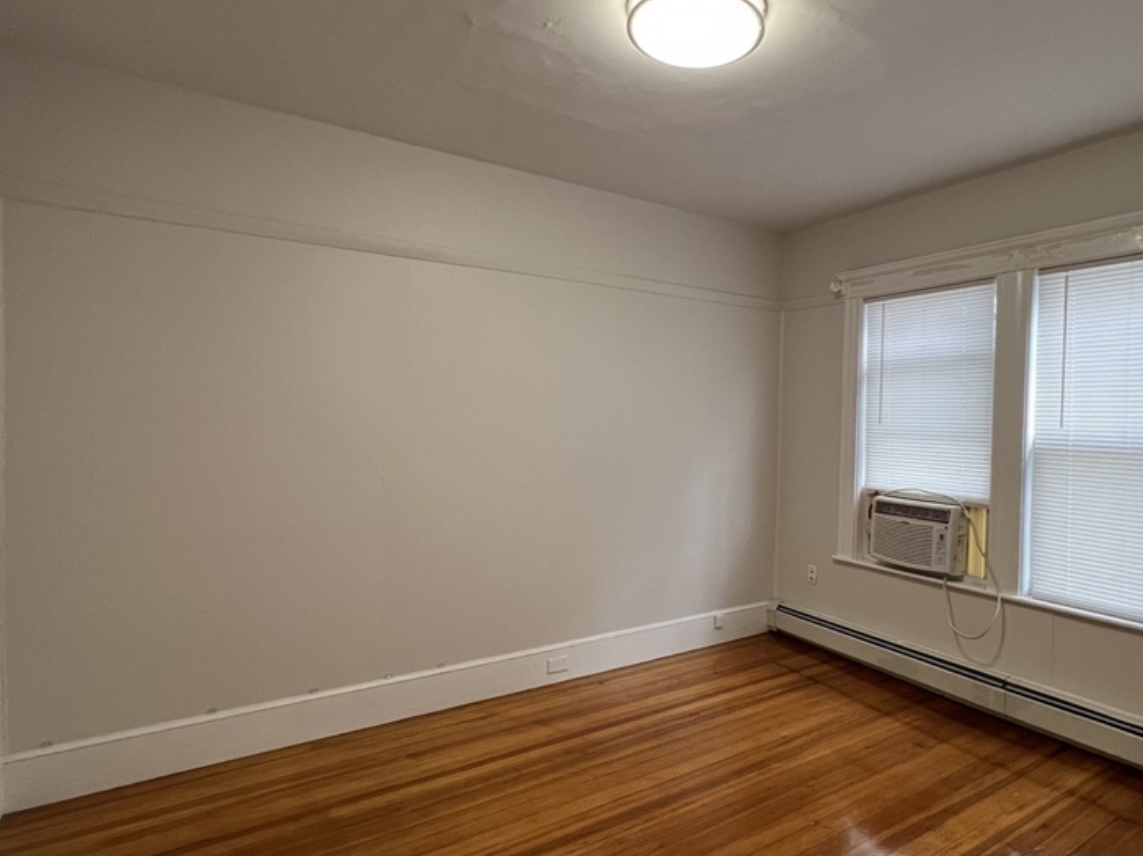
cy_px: 442
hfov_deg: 83.9
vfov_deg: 68.6
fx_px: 627
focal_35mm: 19
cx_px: 672
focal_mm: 1.57
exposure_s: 1/120
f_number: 1.8
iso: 200
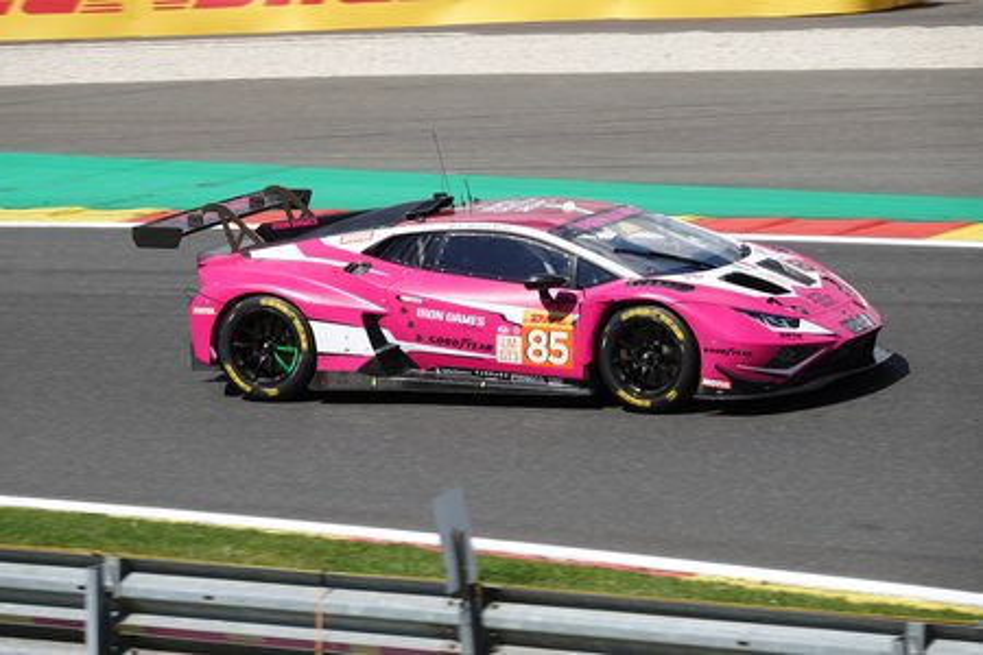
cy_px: 328
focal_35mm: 192
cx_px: 492
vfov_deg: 7.2
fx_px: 5242
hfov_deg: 10.7
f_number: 4.5
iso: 100
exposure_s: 1/800
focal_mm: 70.27
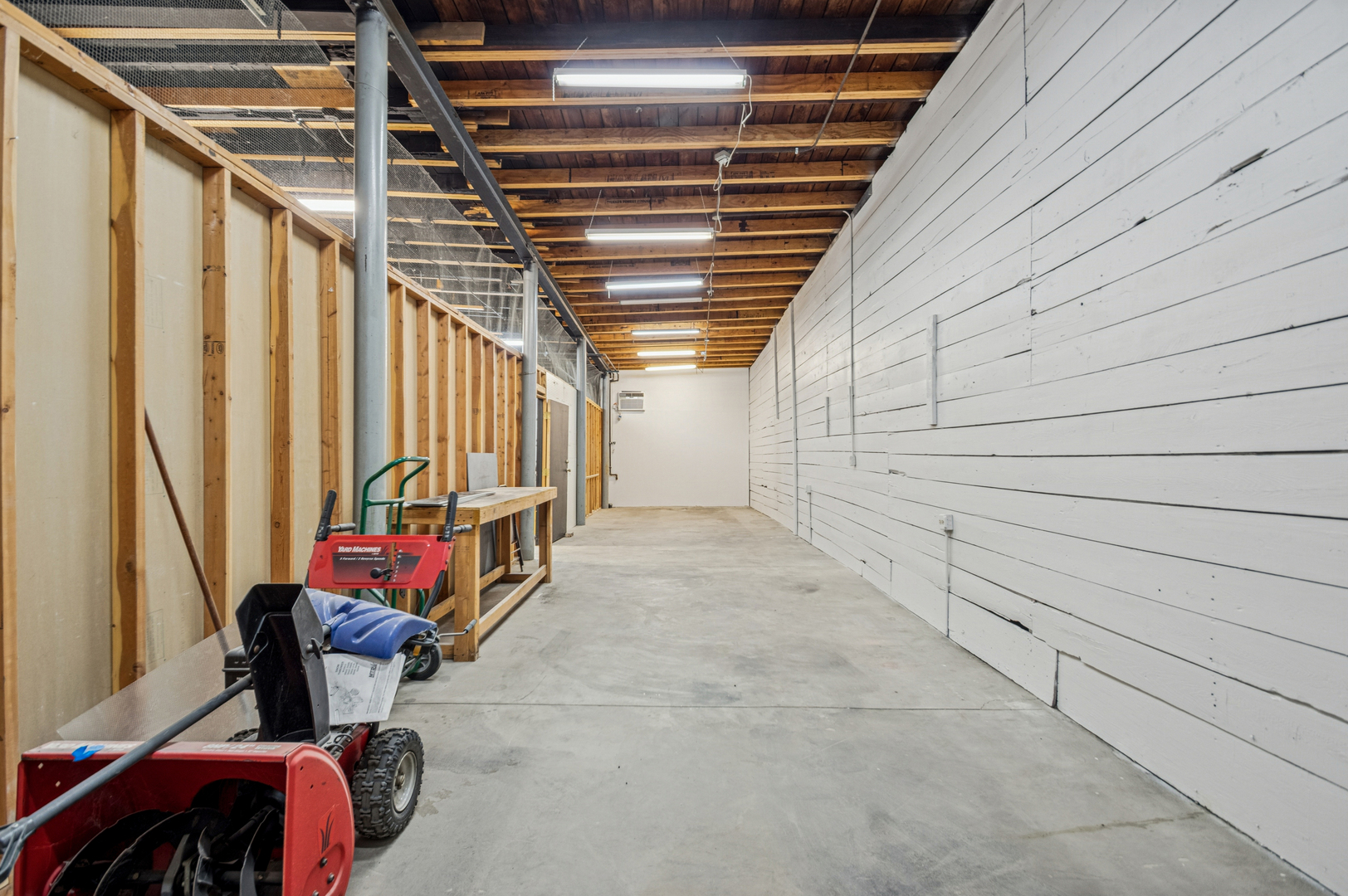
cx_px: 674
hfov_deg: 100.4
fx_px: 561
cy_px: 448
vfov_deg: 77.2
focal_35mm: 15
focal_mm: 10
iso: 400
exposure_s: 1/4
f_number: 8
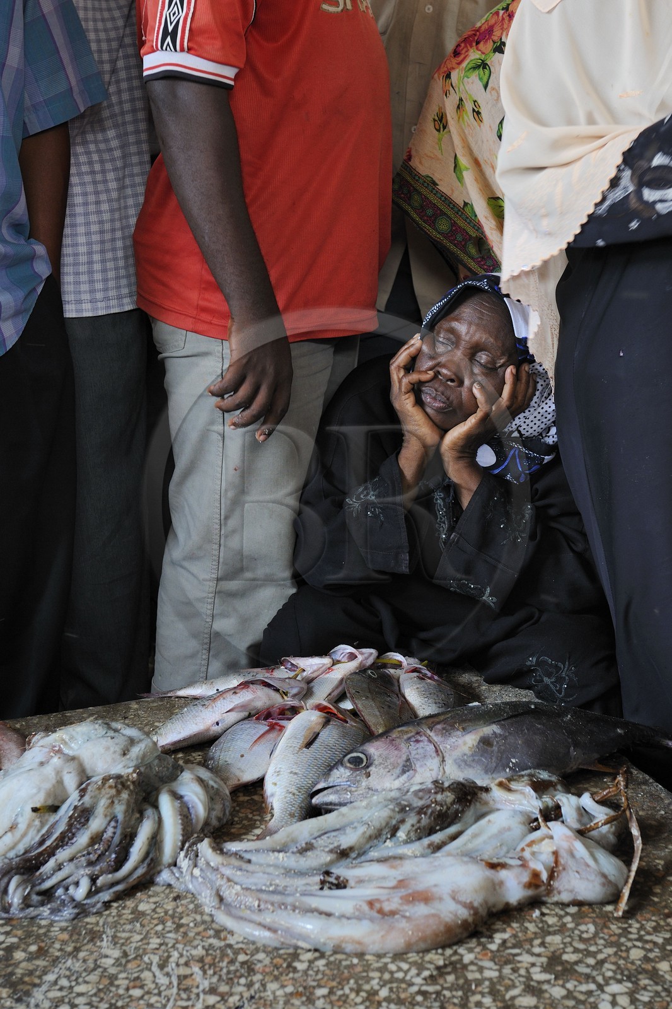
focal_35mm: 70
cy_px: 504
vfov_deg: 28.8
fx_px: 1961
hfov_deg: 19.4
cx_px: 336
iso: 800
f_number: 5.6
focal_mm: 70
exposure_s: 1/50
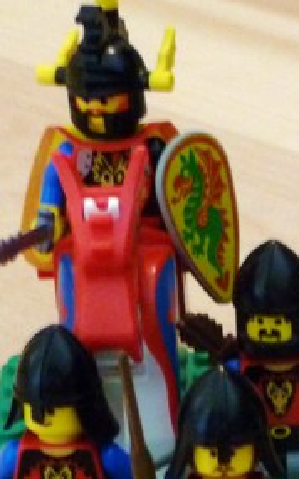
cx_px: 403
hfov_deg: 5.7
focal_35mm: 229
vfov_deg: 9.1
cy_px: 408
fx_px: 2987
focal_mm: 13.1
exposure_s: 1/8
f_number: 4.6
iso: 400
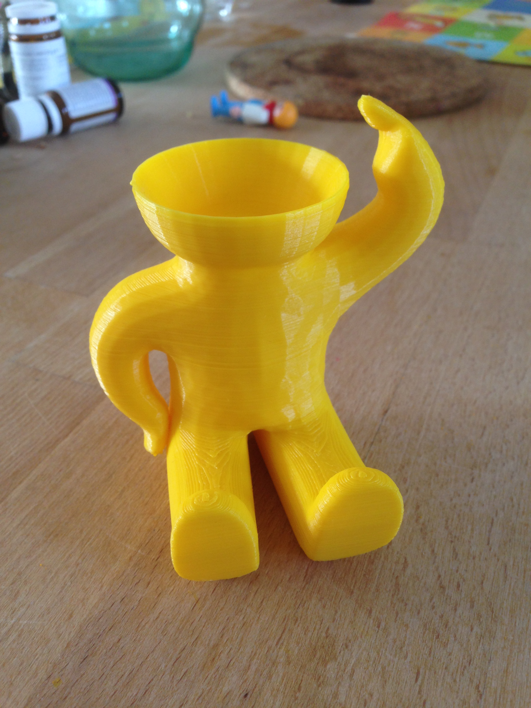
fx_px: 675
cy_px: 354
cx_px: 266
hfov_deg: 42.9
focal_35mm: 33
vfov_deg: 55.4
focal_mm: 4.12
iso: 64
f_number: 2.4
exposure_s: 1/20
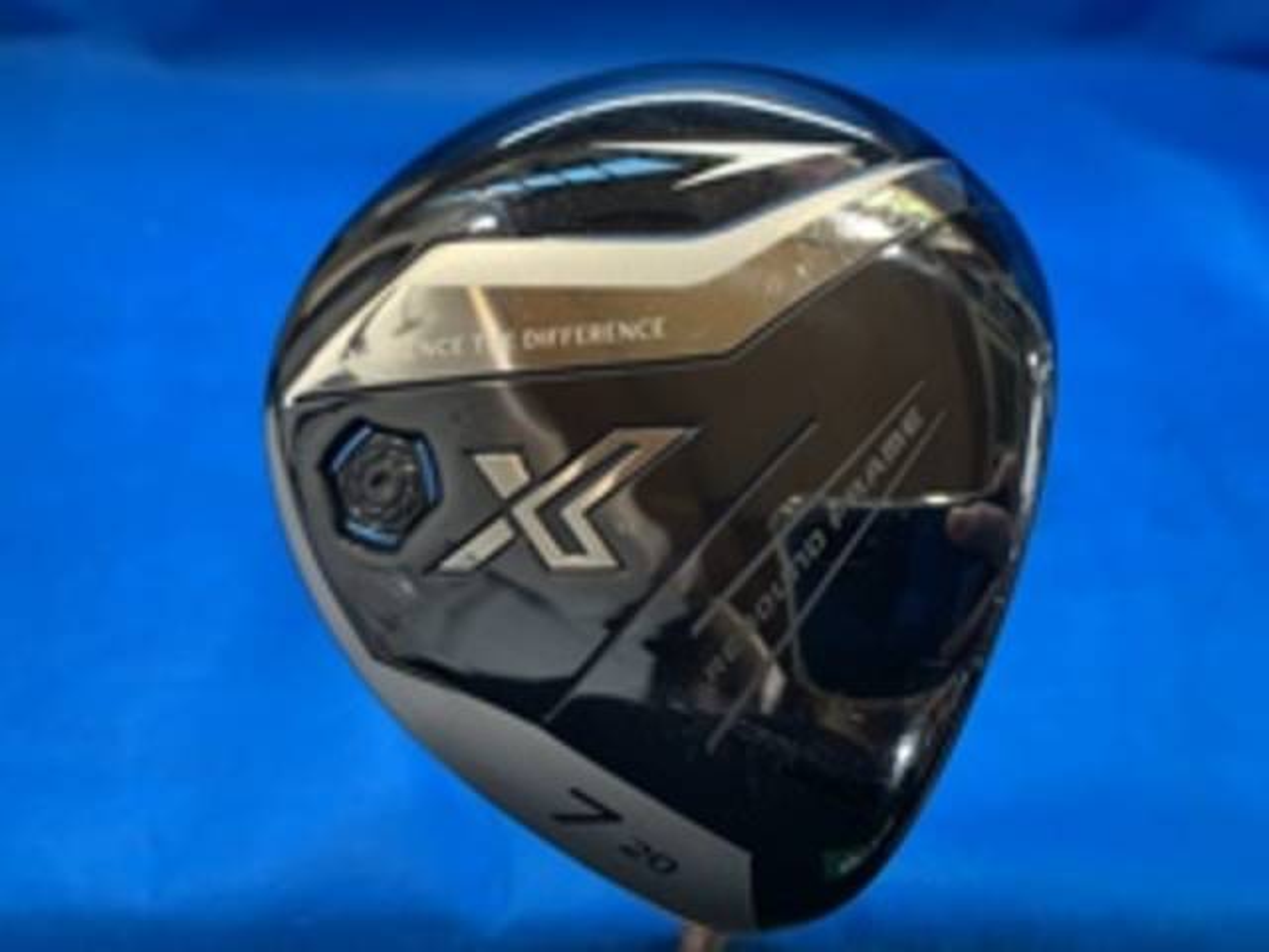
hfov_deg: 67.3
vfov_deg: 53.1
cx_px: 634
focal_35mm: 26
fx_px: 953
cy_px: 476
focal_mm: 4.25
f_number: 1.8
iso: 160
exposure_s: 1/60
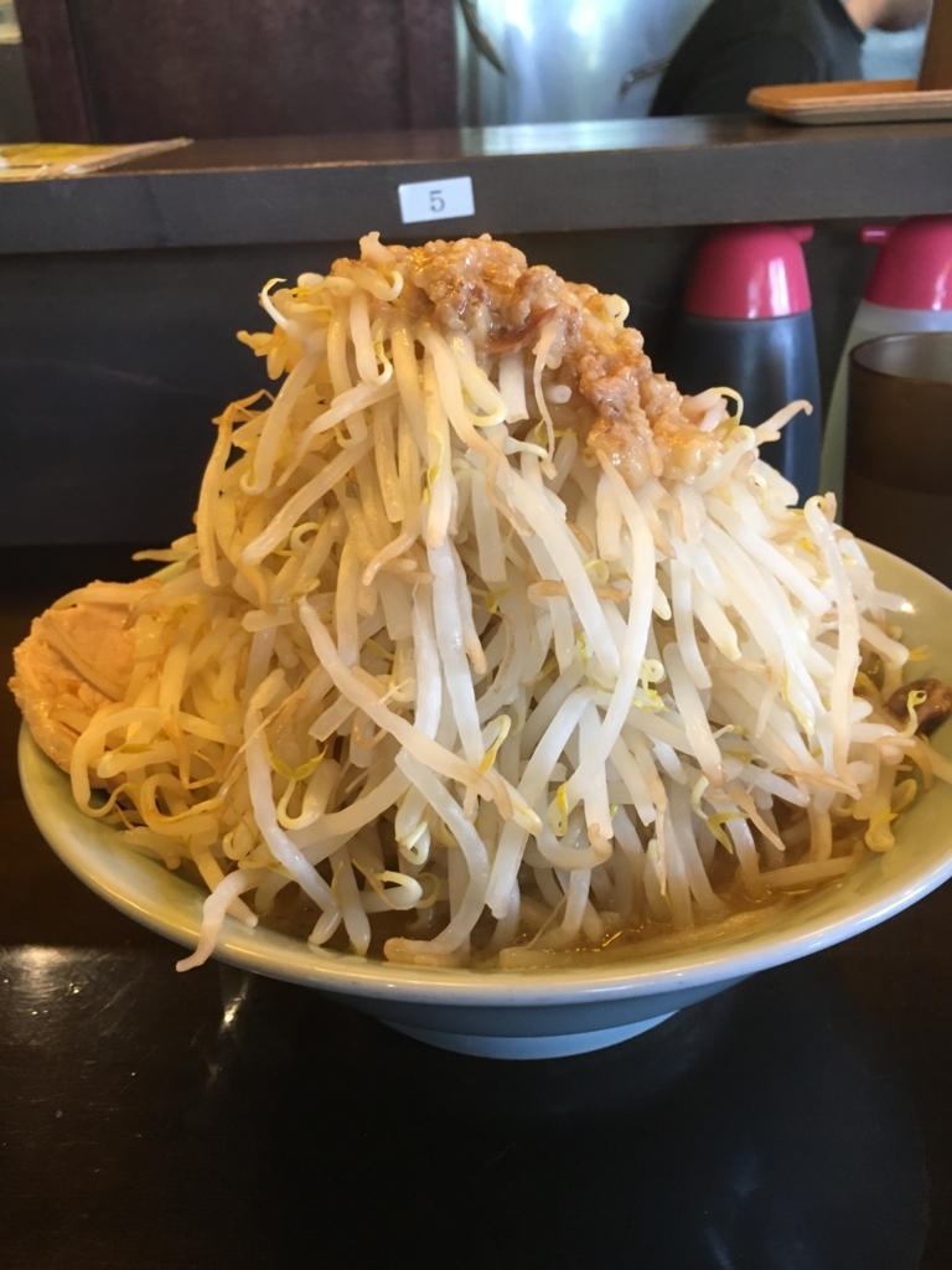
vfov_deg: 61.7
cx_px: 476
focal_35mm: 29
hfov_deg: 48.2
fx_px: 1063
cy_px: 635
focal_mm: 4.15
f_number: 2.2
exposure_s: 1/30
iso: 125
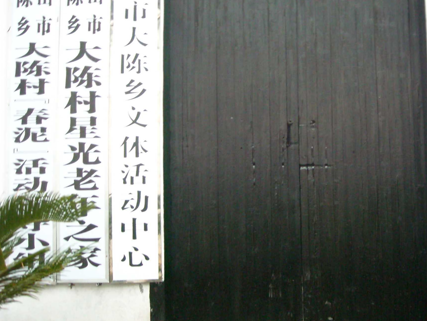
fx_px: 654
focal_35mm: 53
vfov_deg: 27.4
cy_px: 118
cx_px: 319
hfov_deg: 35.4
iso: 383
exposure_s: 1/60
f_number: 2.8
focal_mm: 5.7
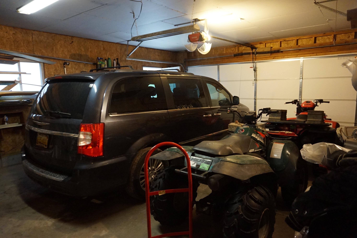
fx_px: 238
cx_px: 178
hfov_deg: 73.7
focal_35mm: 24
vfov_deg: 53.1
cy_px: 119
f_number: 3.5
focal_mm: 16
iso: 3200
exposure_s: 1/25
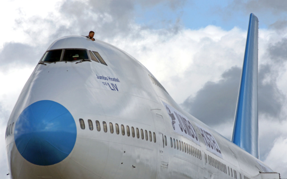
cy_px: 84
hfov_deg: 6.8
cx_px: 143
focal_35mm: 307
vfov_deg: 4.3
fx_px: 2401
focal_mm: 200
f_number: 9
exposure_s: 1/500
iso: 100
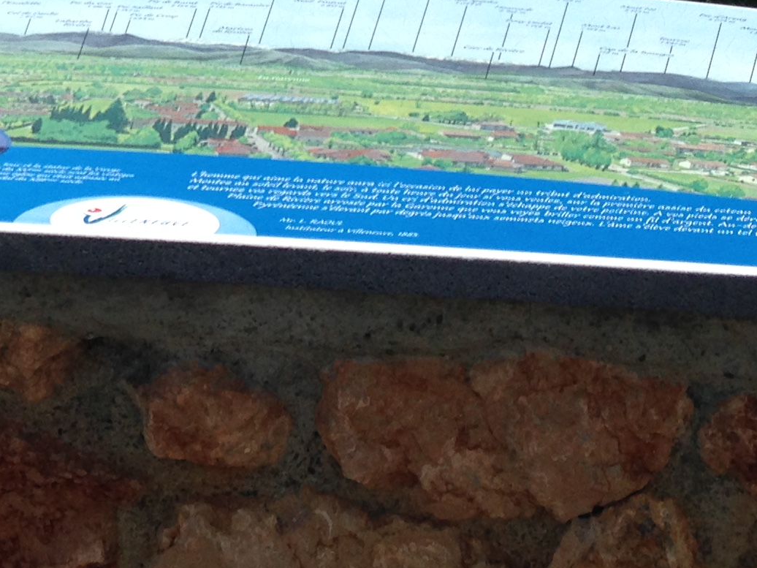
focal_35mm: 104
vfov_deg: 13.4
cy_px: -300
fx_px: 2274
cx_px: 198
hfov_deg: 18.8
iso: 50
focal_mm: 4.12
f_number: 2.4
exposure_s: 1/2358
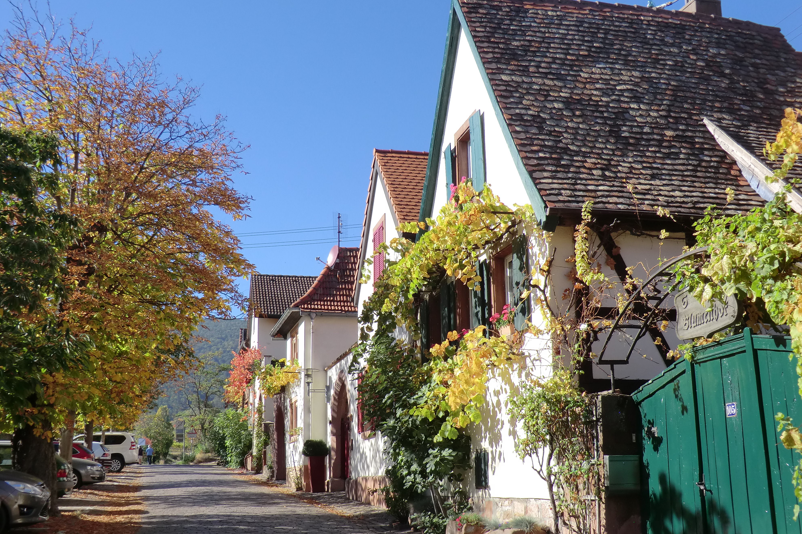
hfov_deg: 46.4
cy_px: 296
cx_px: 404
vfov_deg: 31.9
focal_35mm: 42
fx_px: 936
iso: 64
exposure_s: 1/400
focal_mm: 7.1
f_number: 3.8
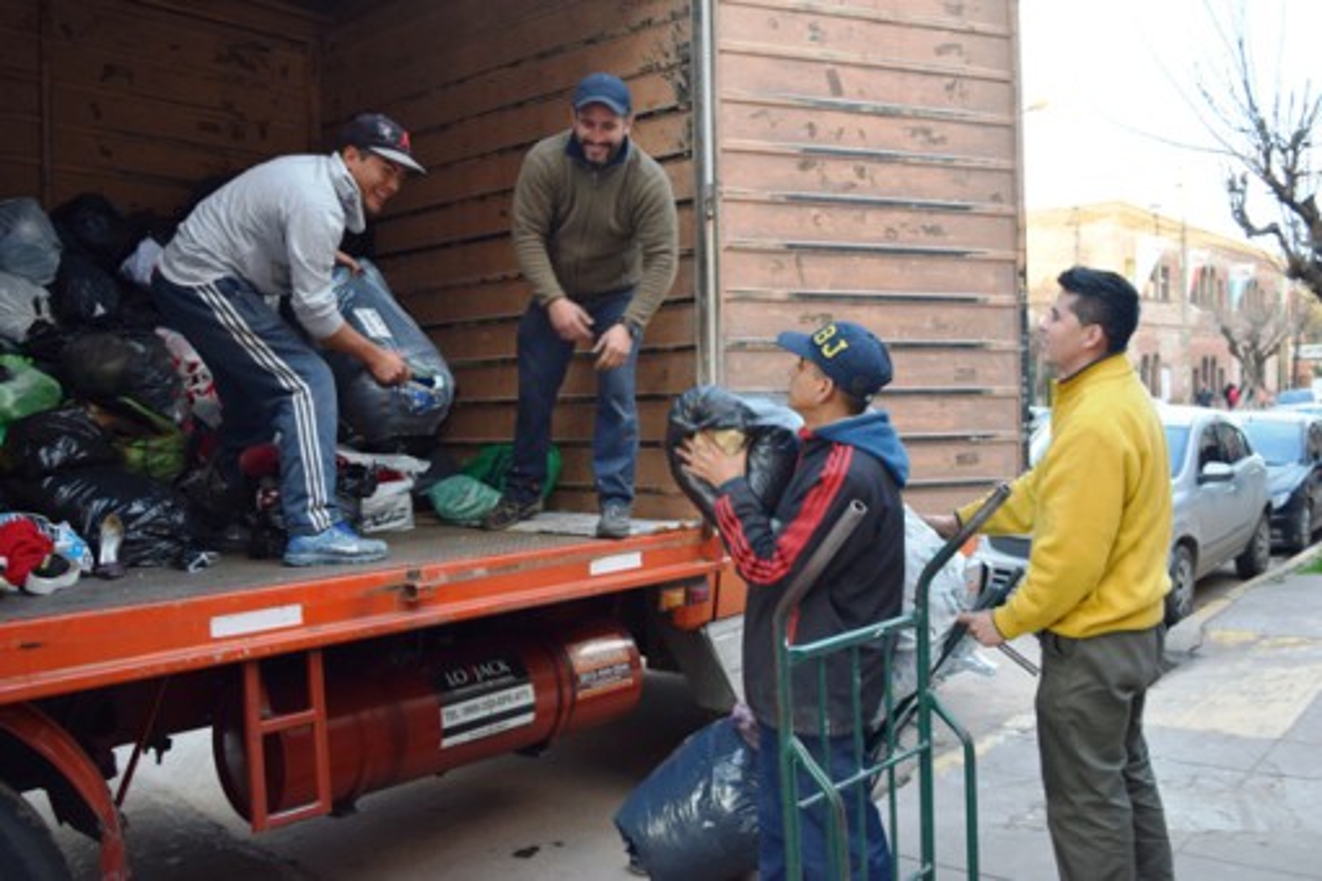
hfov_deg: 59.5
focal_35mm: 32
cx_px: 661
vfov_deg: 41.7
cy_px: 440
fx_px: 1157
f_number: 4.5
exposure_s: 1/80
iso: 400
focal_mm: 21
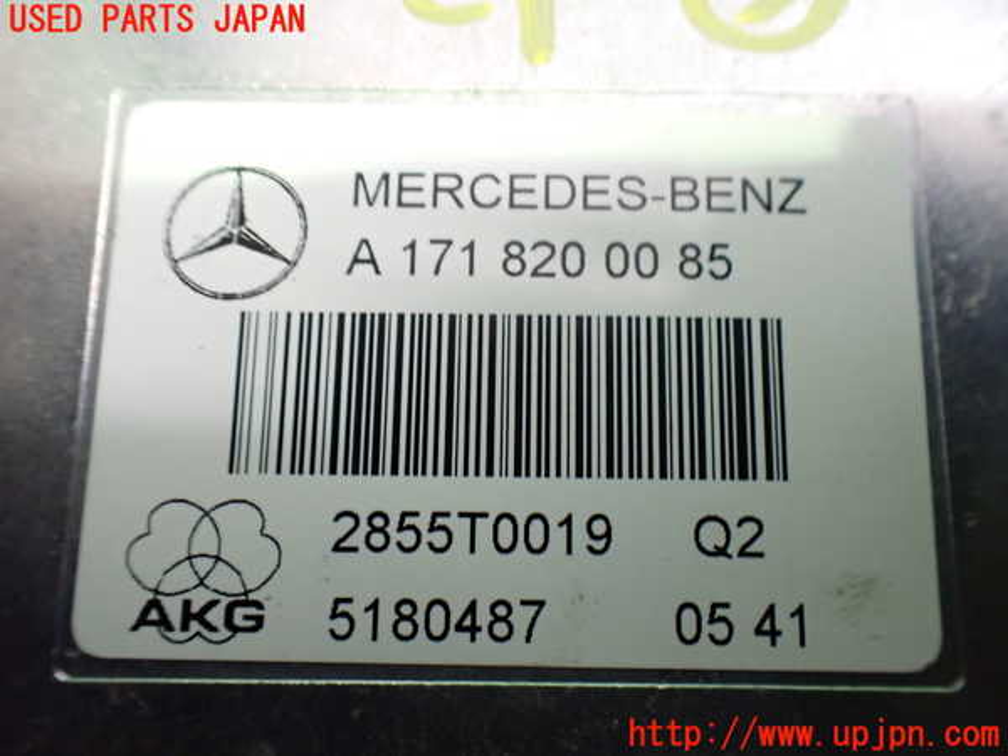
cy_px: 378
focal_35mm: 30
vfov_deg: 46.8
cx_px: 504
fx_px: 874
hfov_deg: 60.0
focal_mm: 5.4
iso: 800
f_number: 2.3
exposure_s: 1/40
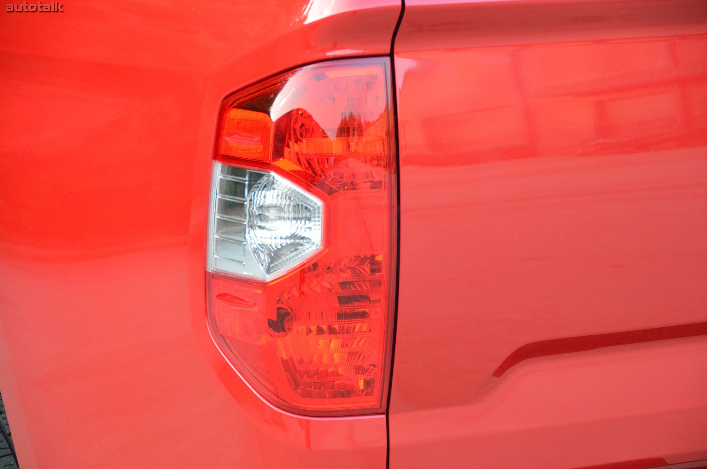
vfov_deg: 9.6
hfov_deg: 14.4
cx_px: 354
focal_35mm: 142
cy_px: 234
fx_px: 2793
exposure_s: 1/160
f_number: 5.3
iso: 1600
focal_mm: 95
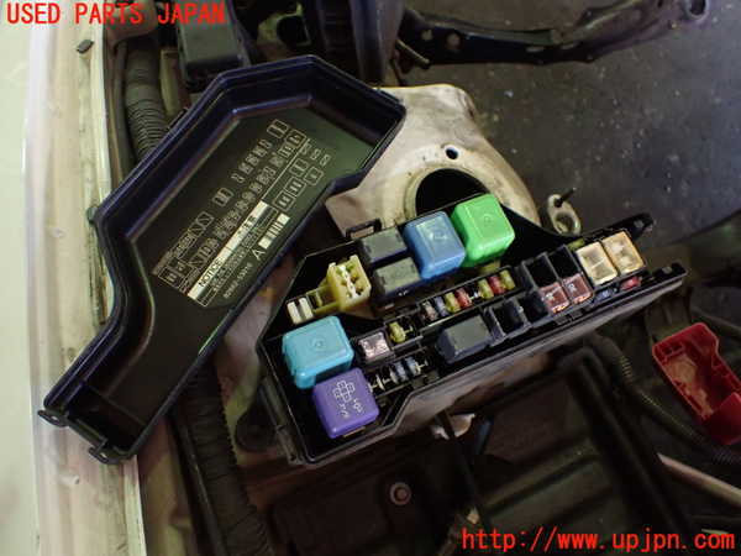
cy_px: 278
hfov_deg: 60.0
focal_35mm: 30
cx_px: 370
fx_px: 642
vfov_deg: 46.8
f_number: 2.3
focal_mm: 5.4
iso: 800
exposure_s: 1/80
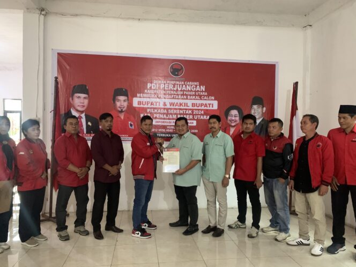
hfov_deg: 67.3
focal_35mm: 26
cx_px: 178
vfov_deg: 53.1
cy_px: 134
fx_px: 267
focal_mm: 4.25
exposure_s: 1/25
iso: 800
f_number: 1.8
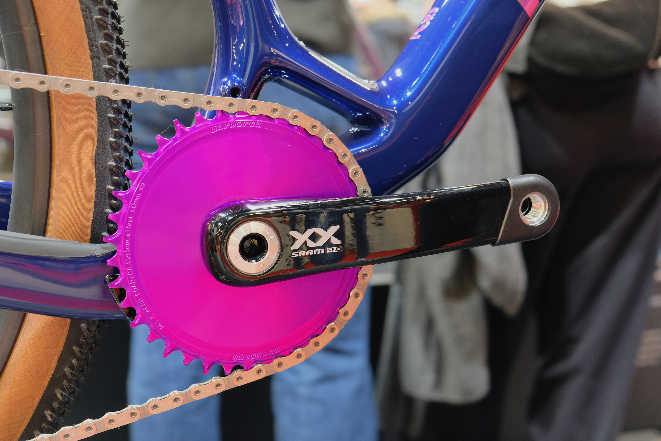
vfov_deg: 26.5
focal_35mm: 51
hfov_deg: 38.9
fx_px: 936
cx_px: 330
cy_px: 220
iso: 800
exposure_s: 1/17
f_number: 3.6
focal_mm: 34.3
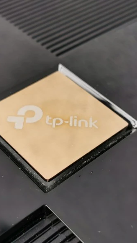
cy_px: 122
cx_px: 66
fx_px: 388
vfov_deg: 34.9
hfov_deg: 20.0
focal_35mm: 60
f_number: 1.6
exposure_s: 1/100
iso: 100
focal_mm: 5.56
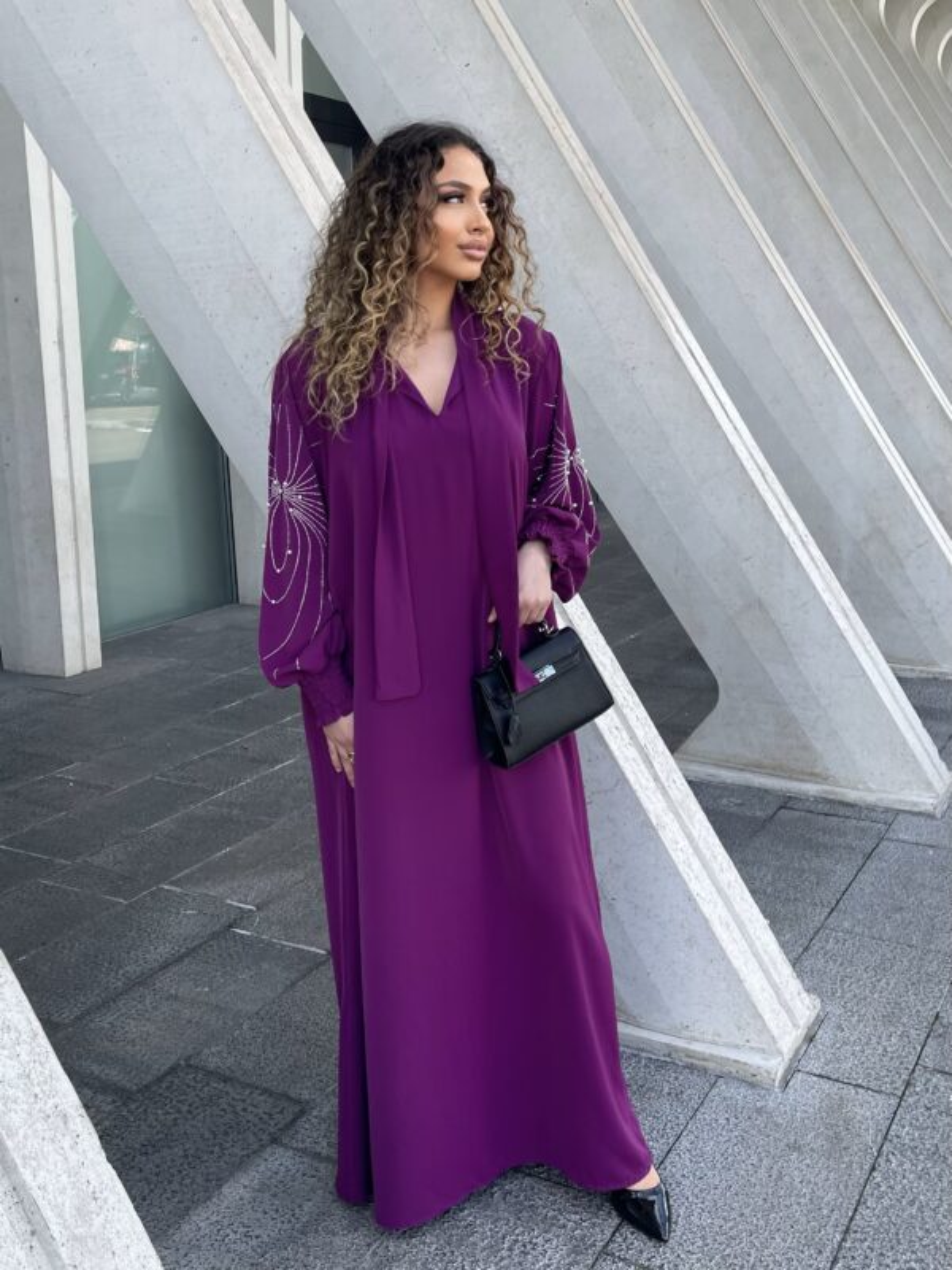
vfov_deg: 69.4
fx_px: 917
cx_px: 476
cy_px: 635
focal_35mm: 25
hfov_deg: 54.9
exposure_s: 1/807
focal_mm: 5.1
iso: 32
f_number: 1.6
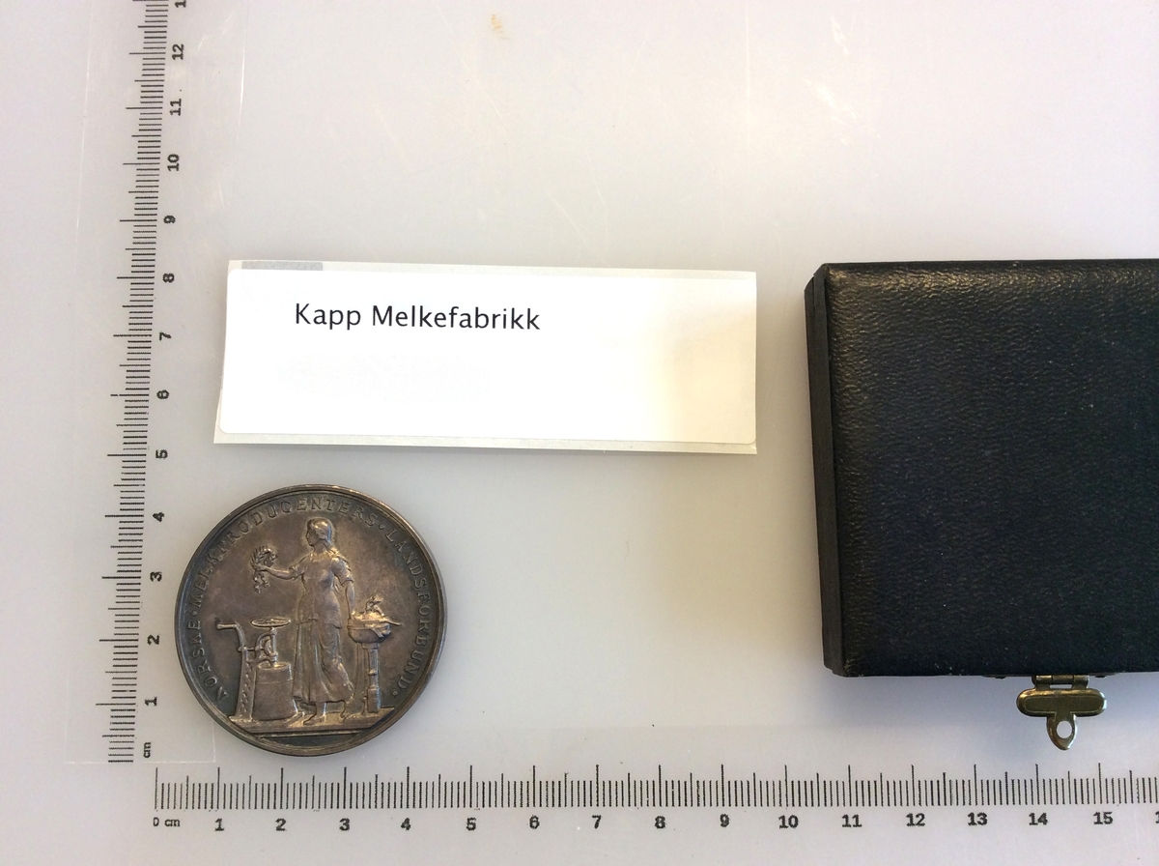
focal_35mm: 33
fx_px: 1103
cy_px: 433
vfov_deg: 42.8
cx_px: 580
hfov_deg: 55.4
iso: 40
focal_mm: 3.3
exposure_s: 1/40
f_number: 2.4
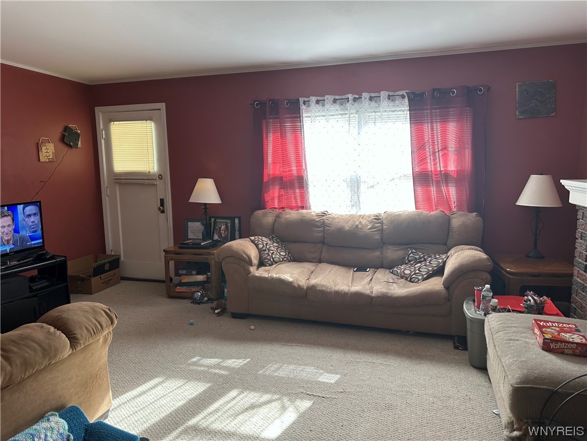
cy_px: 220
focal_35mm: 24
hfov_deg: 71.6
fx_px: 407
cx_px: 294
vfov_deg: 56.8
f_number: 1.78
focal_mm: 6.86
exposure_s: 1/121
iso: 100
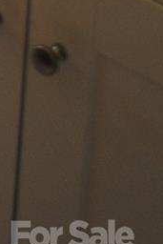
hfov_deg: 5.9
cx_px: -321
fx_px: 1465
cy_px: -421
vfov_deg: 8.4
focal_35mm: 216
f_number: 4
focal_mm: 24
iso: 250
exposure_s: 1/30
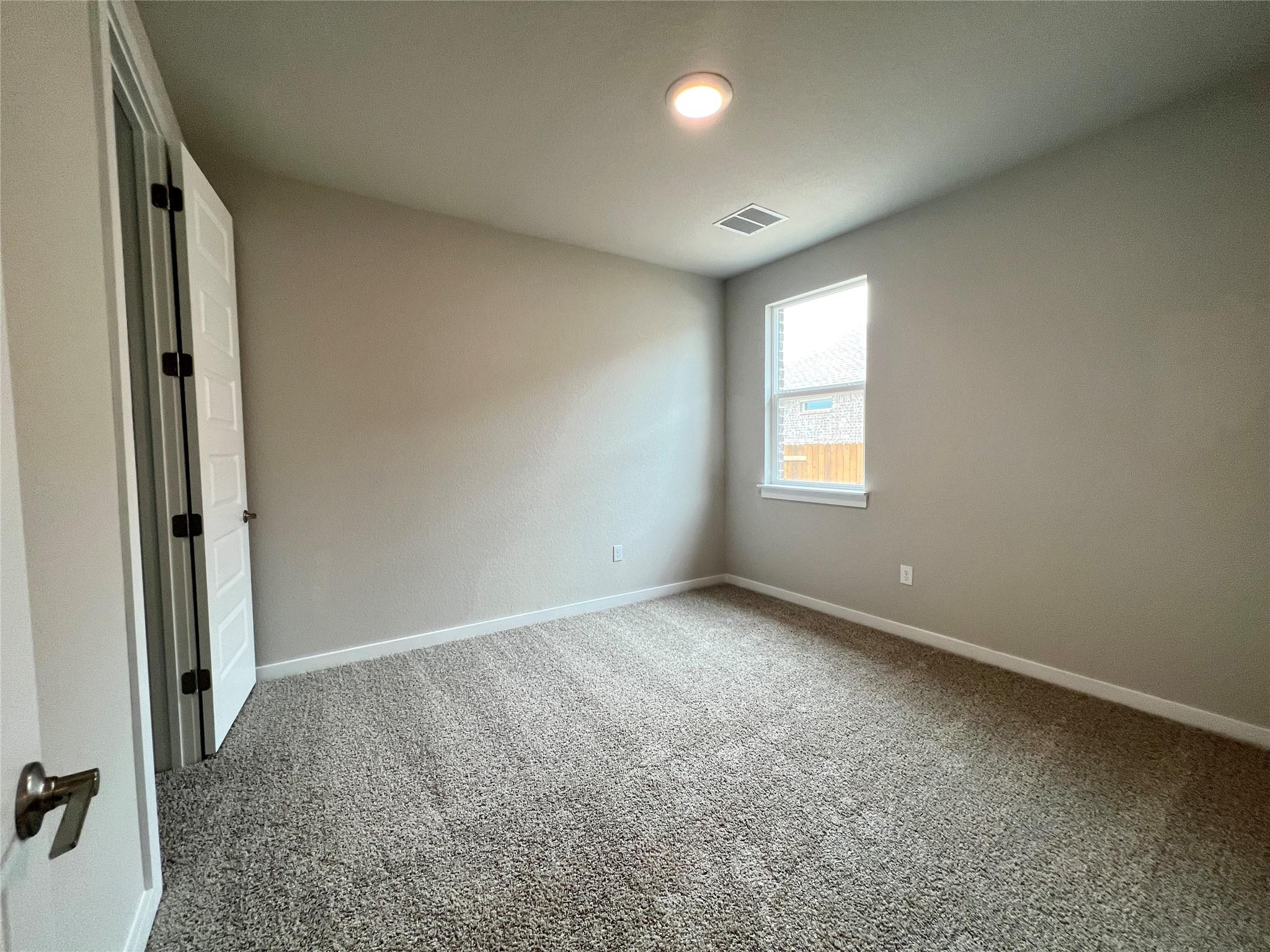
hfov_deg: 106.2
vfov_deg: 89.9
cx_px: 635
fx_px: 477
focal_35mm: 13
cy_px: 476
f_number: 1.8
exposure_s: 1/120
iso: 125
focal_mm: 1.57
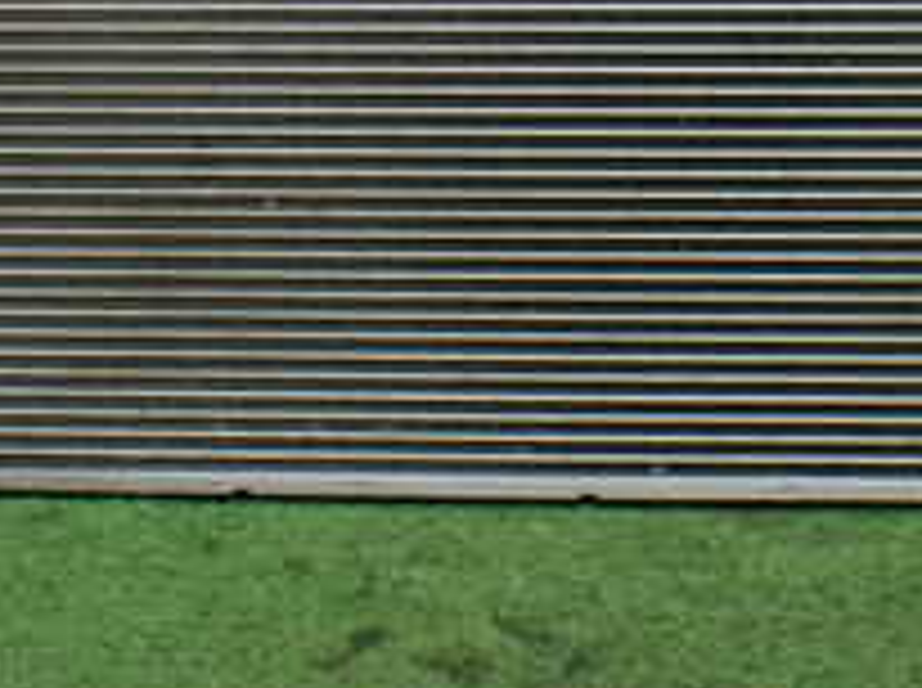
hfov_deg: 22.3
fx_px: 2340
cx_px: 553
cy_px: -103
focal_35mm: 88
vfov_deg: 16.2
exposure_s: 1/125
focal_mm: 5.4
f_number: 2.3
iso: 500
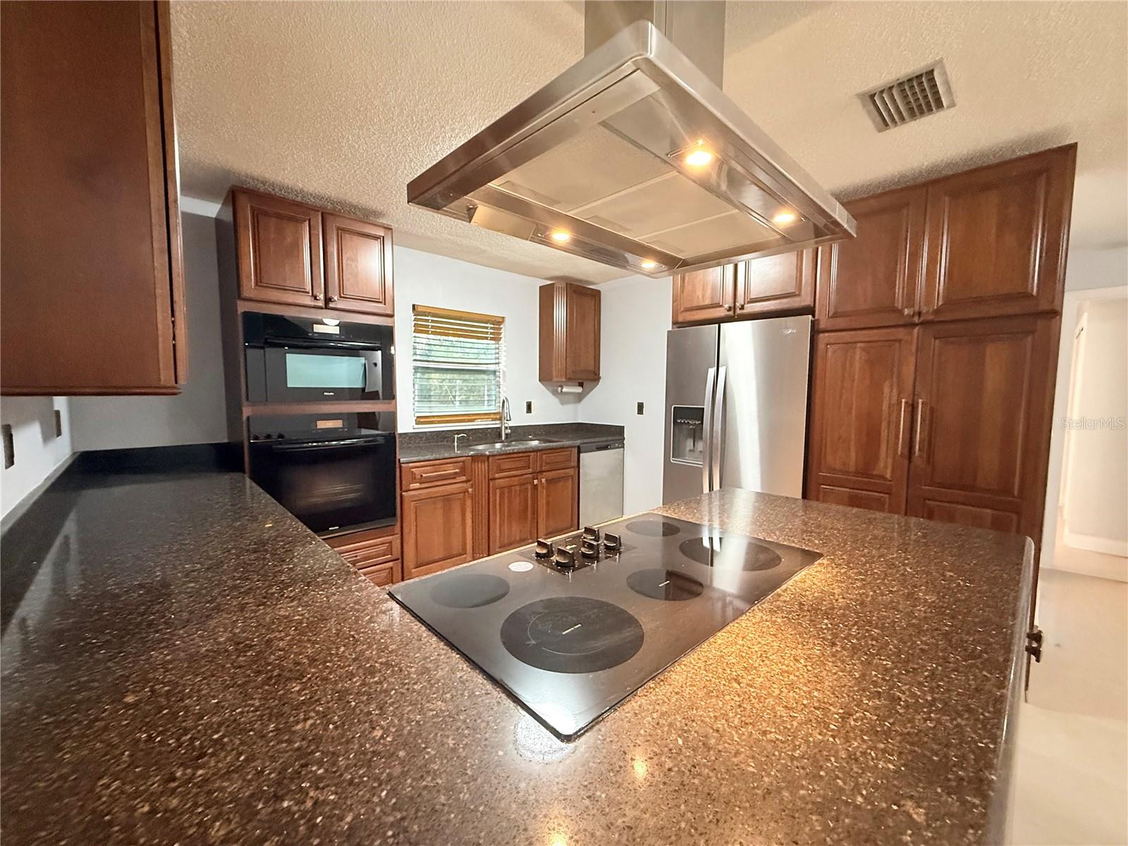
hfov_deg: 102.1
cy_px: 423
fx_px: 456
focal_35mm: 14
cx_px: 564
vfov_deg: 85.7
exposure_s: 1/60
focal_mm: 2.22
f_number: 2.2
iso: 800
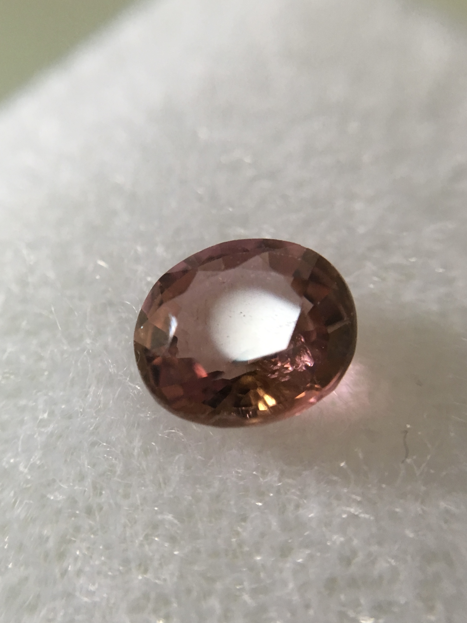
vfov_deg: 60.0
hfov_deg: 46.8
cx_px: 232
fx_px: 540
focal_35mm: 30
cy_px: 303
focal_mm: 4.15
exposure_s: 1/33
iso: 125
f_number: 2.2
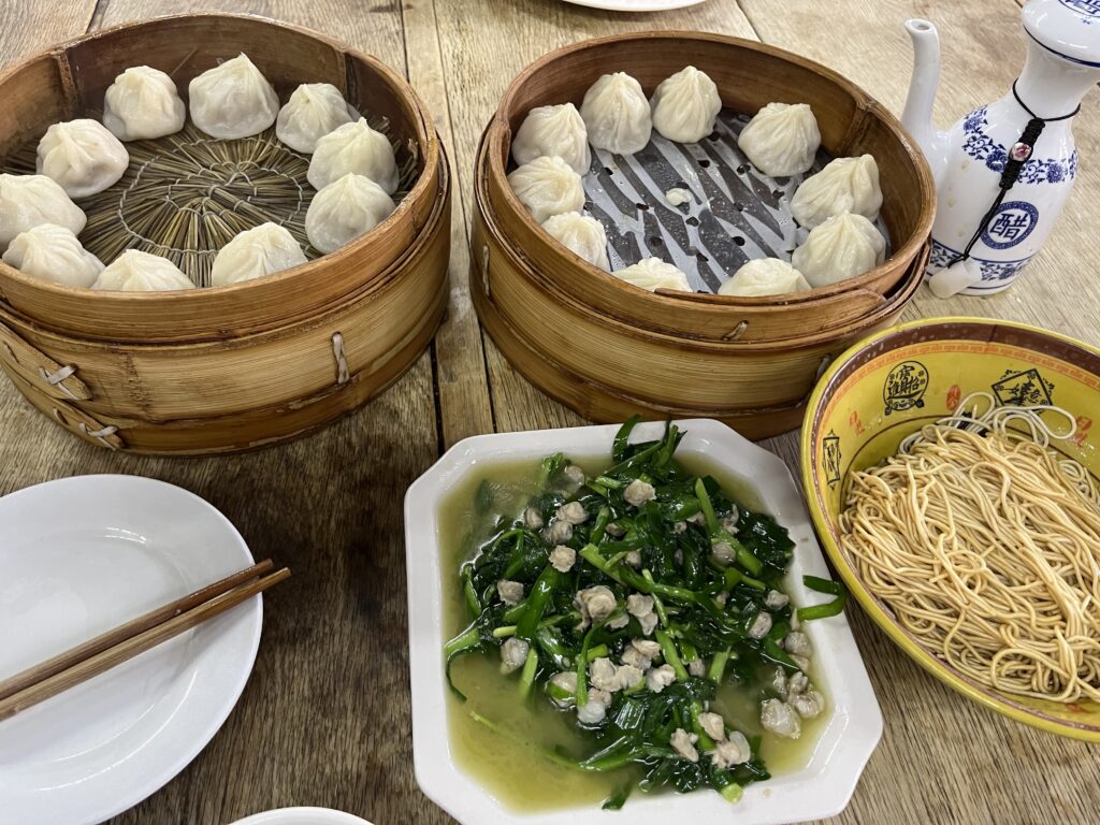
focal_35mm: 26
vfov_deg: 53.1
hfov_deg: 67.3
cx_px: 550
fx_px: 826
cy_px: 412
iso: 500
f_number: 1.6
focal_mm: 5.1
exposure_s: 1/60
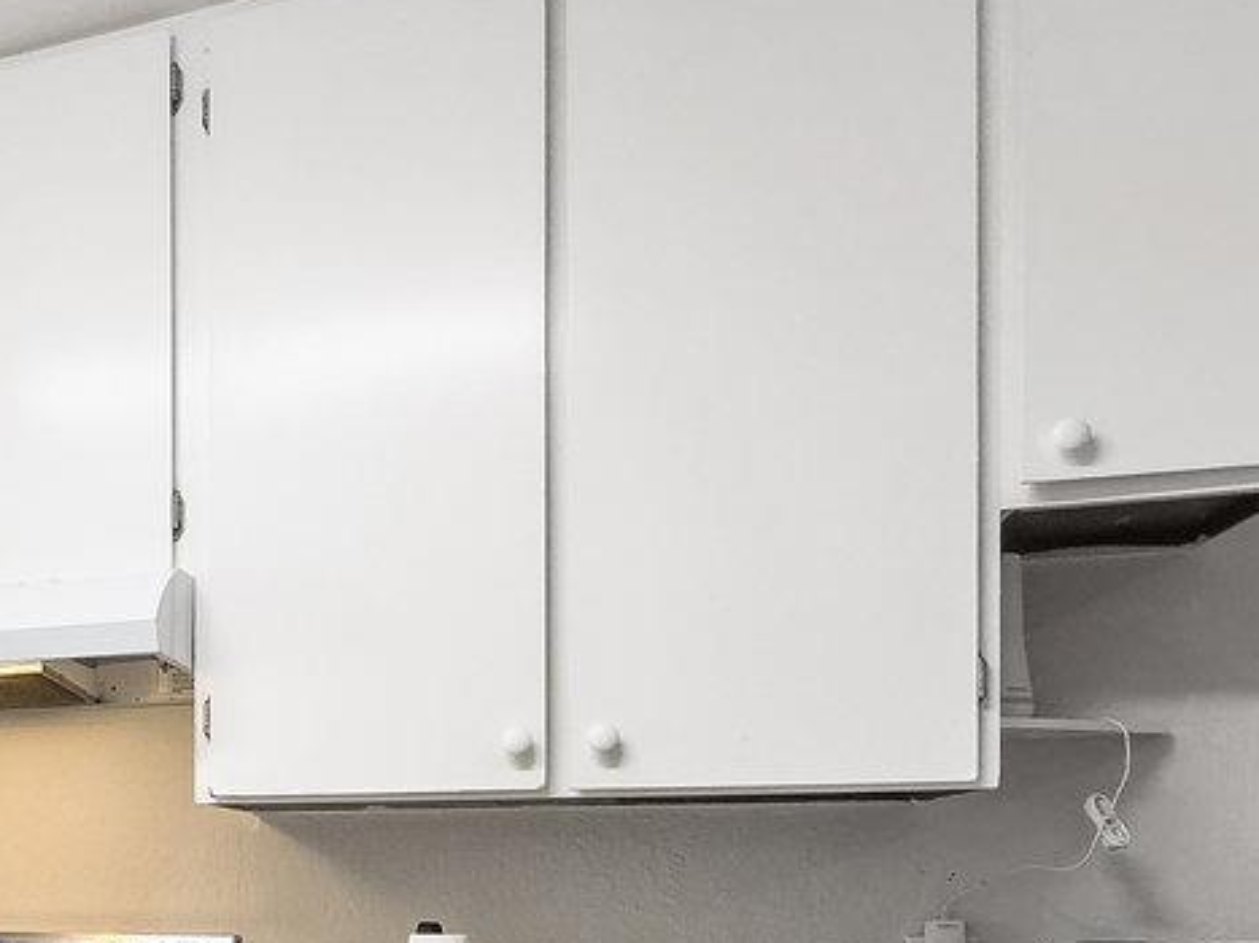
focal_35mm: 36
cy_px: 962
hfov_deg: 44.7
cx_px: 40
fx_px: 1309
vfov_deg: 35.5
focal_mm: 2.22
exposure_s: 1/120
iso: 160
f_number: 2.2
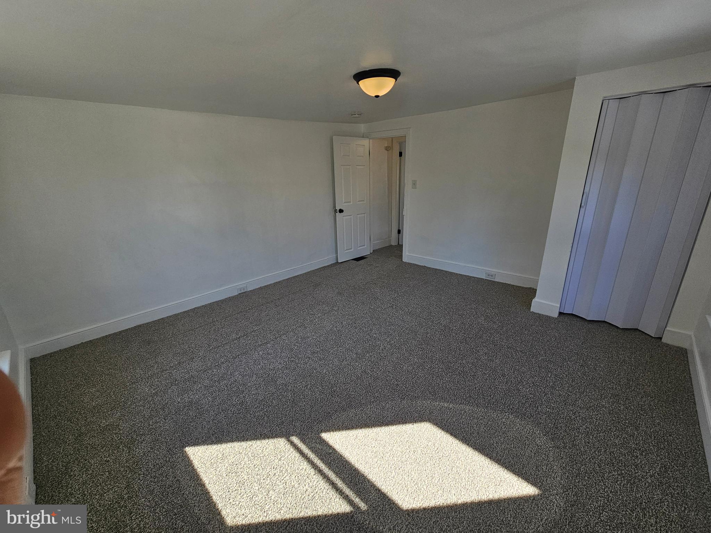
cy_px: 266
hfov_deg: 106.2
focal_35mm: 13
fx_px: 267
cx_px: 356
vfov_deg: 89.9
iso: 50
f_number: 2.2
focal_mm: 2.2
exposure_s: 1/249
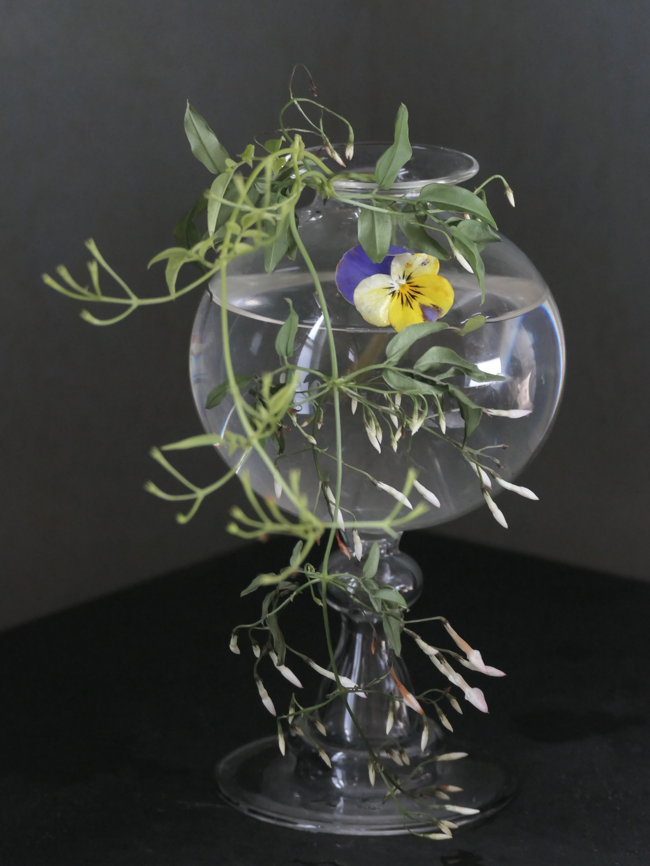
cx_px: 325
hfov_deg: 8.1
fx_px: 4582
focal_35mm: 183
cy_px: 433
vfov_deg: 10.8
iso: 1600
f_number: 4
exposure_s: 1/13
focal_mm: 61.93
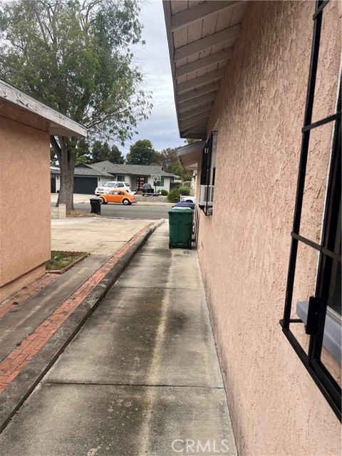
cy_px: 228
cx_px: 171
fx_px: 343
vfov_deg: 67.3
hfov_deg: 53.1
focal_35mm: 26
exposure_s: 1/840
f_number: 1.5
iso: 50
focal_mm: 5.7
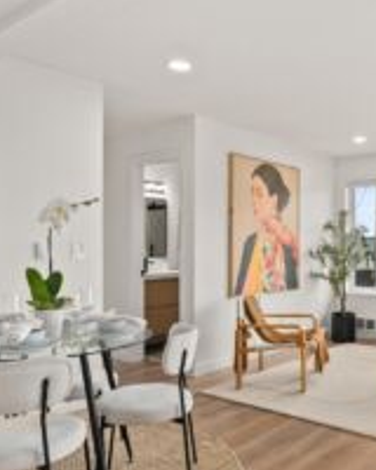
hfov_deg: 43.3
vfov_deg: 55.6
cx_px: 310
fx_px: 445
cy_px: 257
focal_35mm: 32
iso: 1000
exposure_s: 1/25
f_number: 7.1
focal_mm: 17
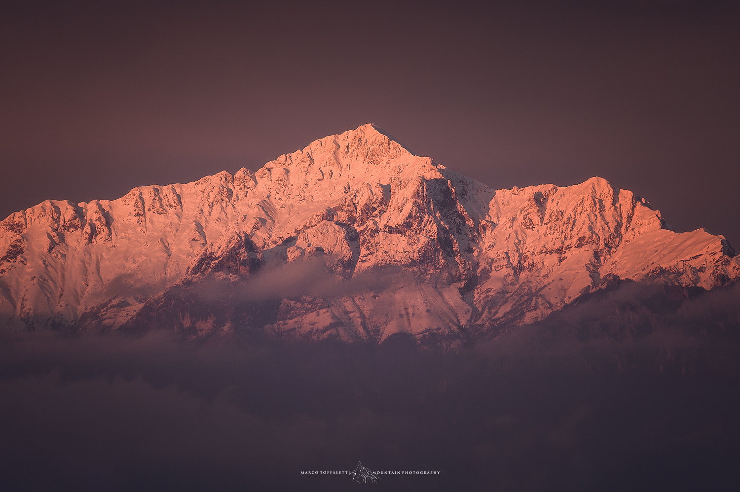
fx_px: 6162
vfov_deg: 4.6
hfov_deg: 6.9
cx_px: 370
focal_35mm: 300
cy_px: 246
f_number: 8
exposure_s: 1/20
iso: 100
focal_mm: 300
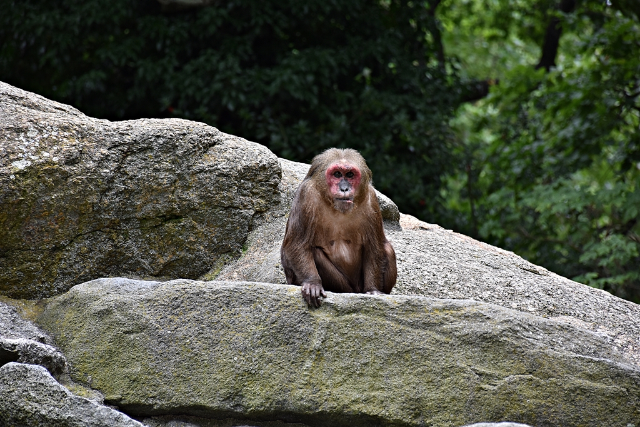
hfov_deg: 9.8
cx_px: 320
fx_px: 3734
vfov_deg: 6.5
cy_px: 214
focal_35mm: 210
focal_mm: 140
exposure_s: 1/250
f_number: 5.6
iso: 400
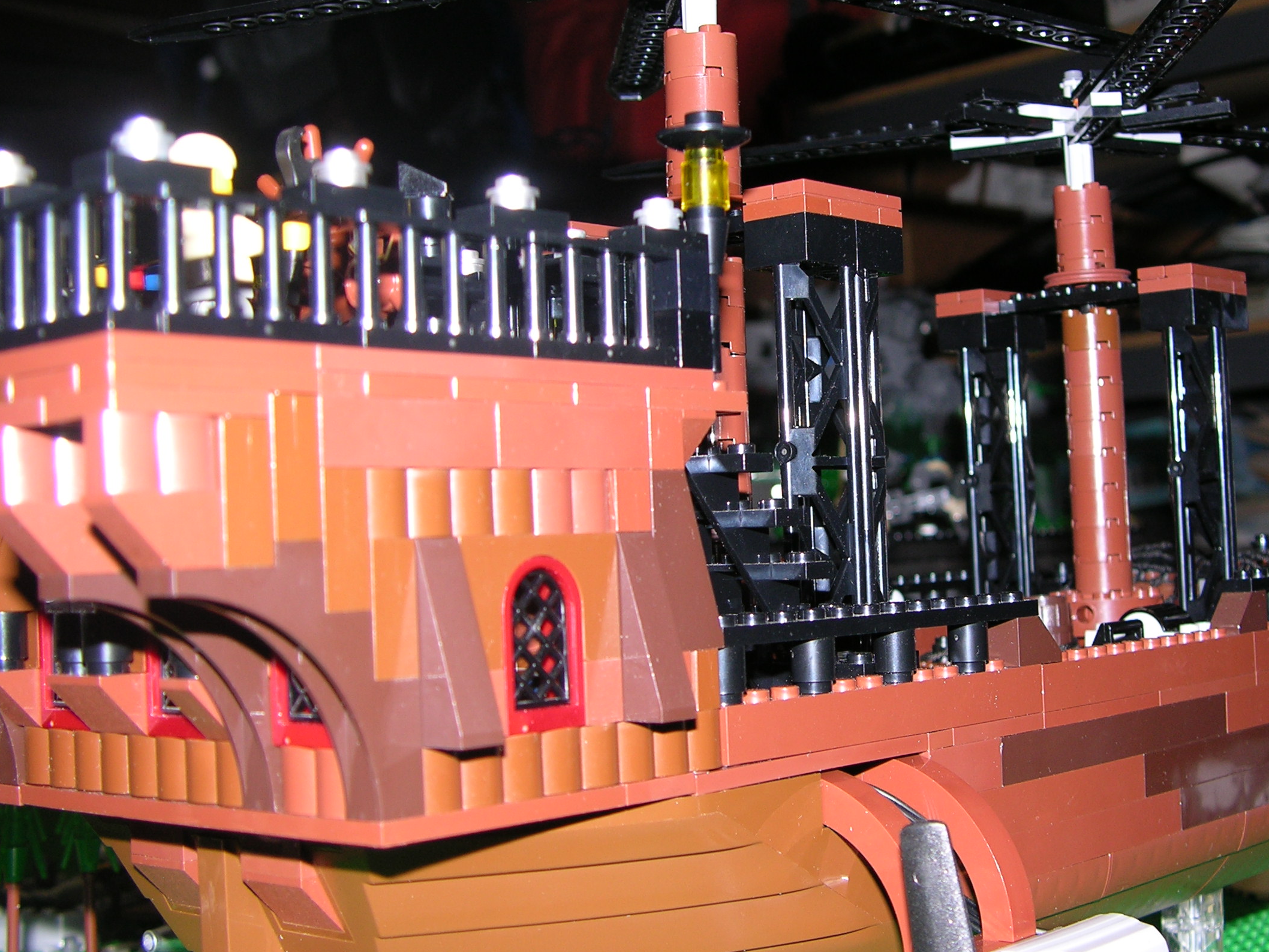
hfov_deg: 35.3
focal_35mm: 54
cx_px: 807
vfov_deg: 27.0
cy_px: 464
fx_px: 1980
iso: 50
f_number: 2.8
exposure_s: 1/60.1
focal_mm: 8.9
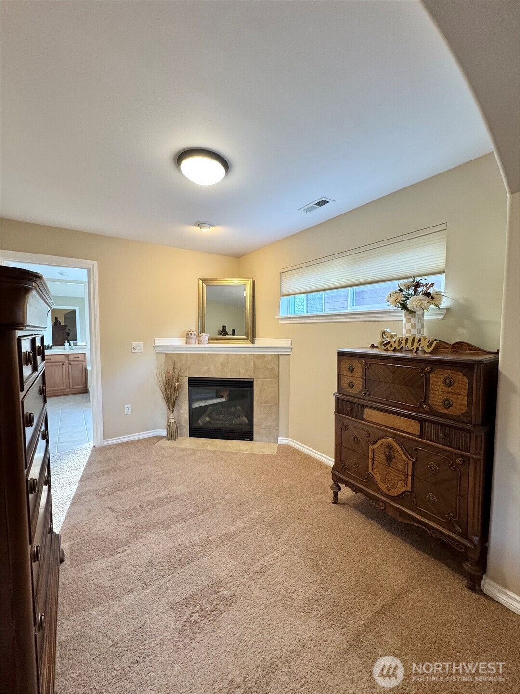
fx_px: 280
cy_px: 347
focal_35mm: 14
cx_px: 260
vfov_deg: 102.1
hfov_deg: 85.7
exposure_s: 1/60
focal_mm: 2.22
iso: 250
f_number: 2.2
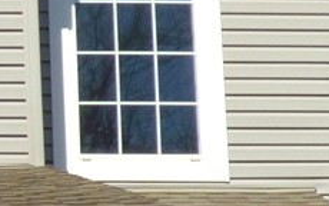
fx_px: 1669
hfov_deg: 10.5
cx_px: -303
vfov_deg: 7.0
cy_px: 293
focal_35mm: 186
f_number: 3.2
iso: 100
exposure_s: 1/2000
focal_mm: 5.04
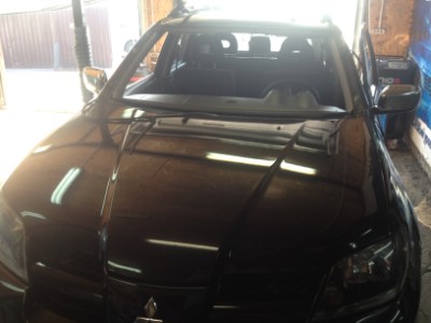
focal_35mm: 35
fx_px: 436
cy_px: 162
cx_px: 216
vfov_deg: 40.7
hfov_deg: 52.6
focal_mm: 4.28
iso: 64
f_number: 2.4
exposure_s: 1/40
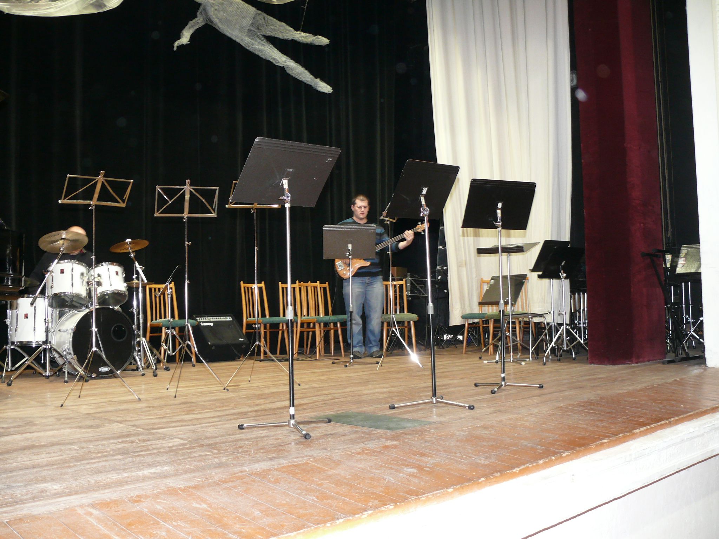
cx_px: 360
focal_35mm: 35
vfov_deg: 40.7
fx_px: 727
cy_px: 270
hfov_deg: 52.6
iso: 200
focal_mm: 7.4
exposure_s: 1/30
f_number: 2.8
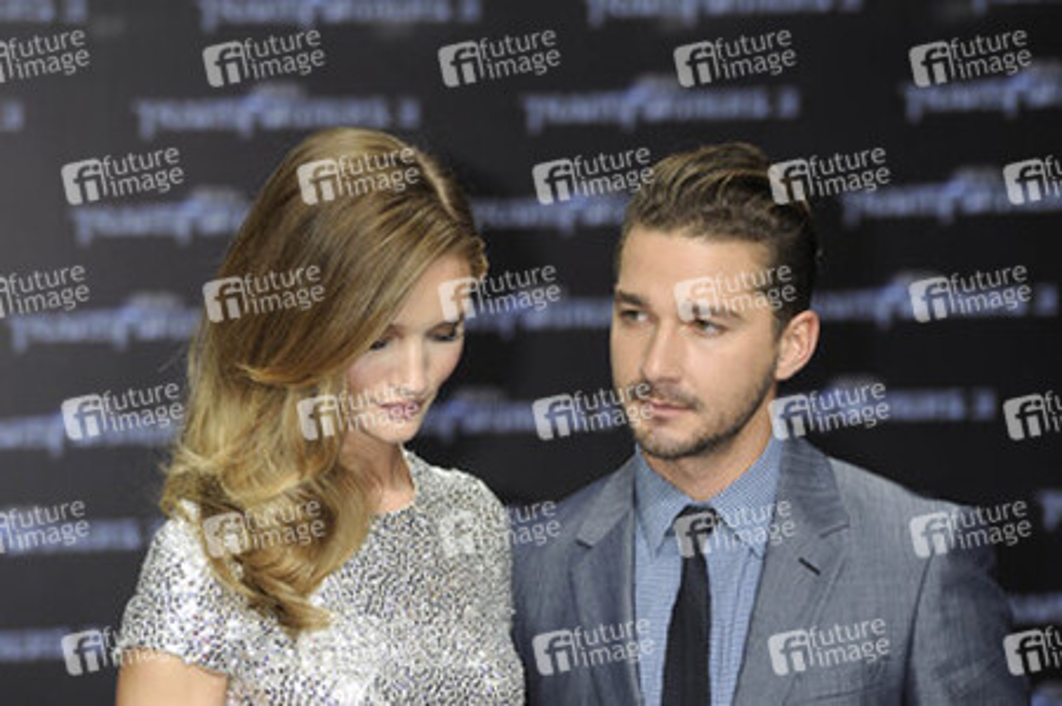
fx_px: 6190
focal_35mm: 210
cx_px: 531
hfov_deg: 9.8
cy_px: 353
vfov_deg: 6.5
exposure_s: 1/200
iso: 400
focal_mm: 210
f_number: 6.3
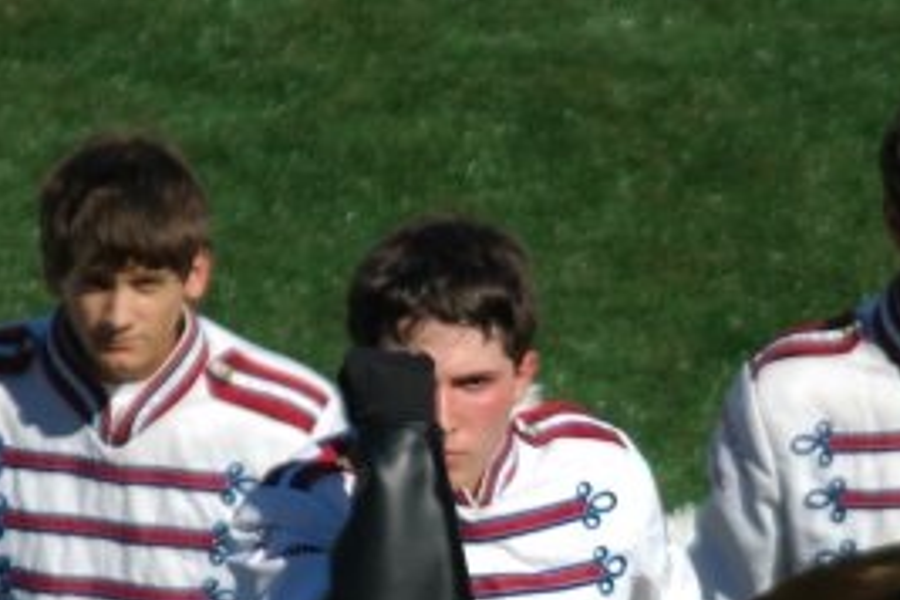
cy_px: 576
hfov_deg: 1.5
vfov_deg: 1.0
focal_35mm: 1345
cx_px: 585
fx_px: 33622
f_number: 5.6
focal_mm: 400
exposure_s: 1/1250
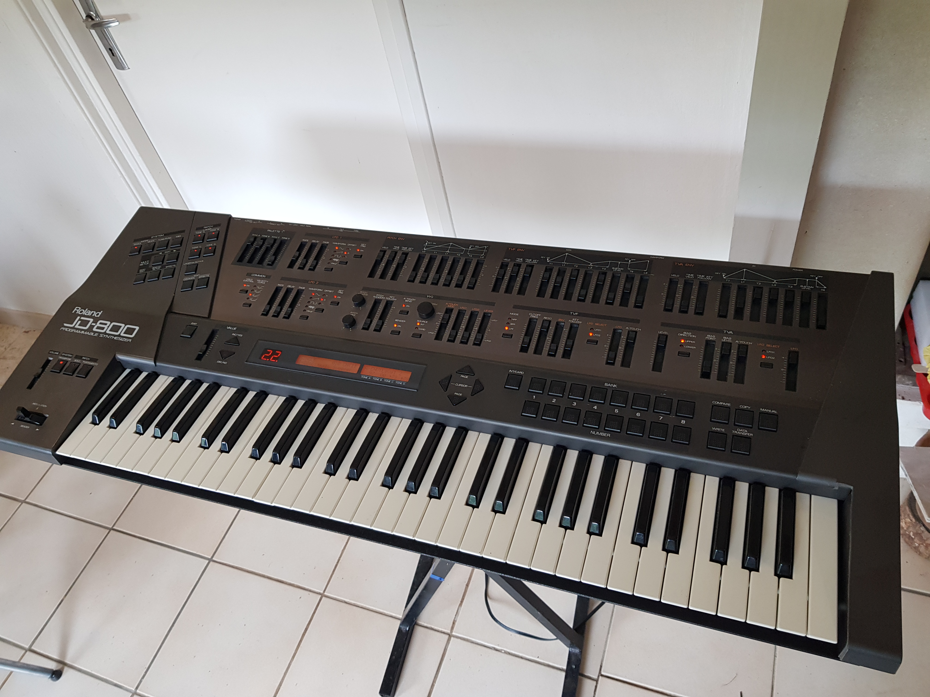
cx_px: 465
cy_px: 348
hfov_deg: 67.3
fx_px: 699
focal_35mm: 26
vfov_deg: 53.1
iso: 100
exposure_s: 1/50
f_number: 1.7
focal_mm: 4.2
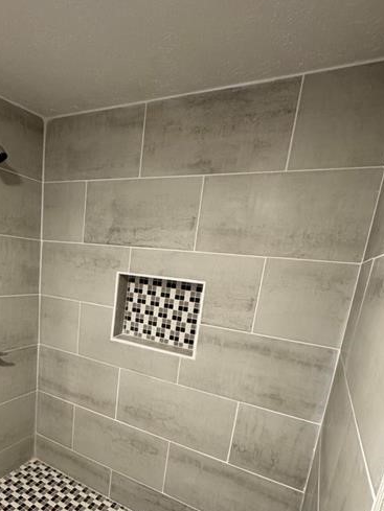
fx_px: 325
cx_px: 129
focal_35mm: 22
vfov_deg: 74.4
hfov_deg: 59.7
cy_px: 334
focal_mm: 2.22
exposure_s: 1/60
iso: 320
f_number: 2.2
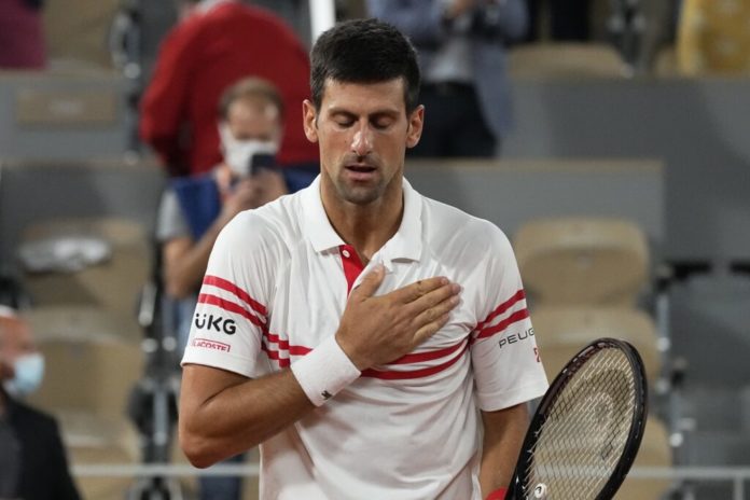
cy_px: 250
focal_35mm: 229
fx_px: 4770
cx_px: 375
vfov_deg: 6.0
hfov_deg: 9.0
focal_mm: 229
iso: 8000
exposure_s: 1/2500
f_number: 5.6
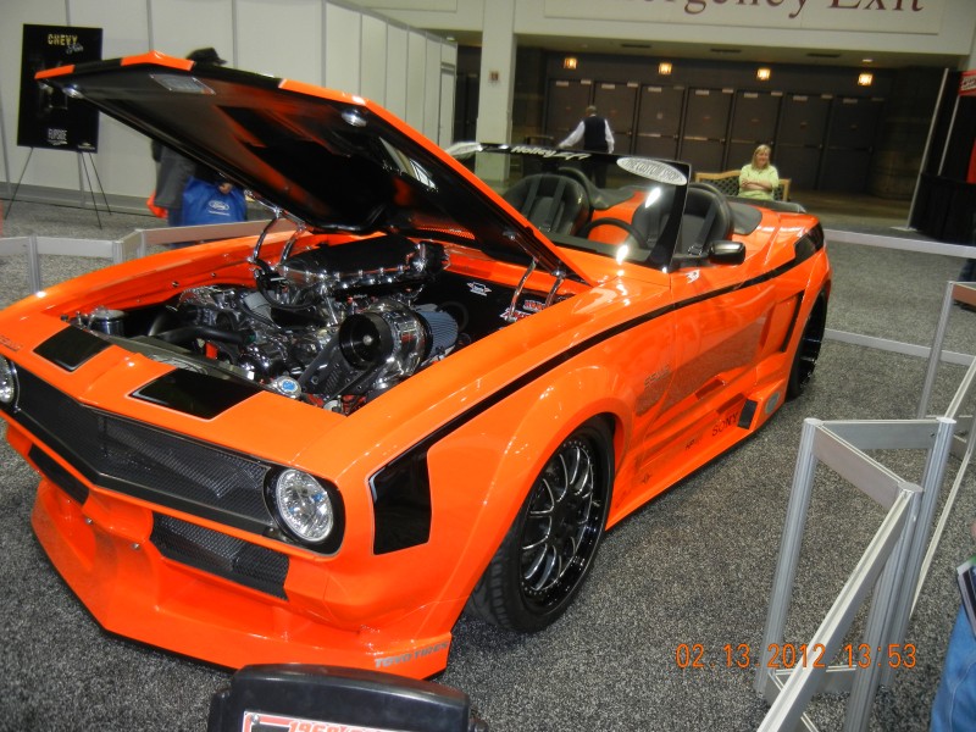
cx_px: 488
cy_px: 366
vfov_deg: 46.8
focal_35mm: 30
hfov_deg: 60.0
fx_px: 846
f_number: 3.5
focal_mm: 5.4
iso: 312
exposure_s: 1/30
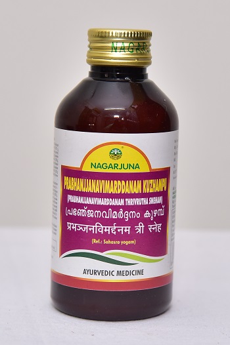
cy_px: 172
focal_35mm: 70
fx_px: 672
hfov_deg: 19.4
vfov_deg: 28.9
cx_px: 115
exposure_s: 1/200
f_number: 5
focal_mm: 70
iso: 1600
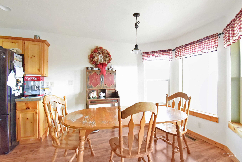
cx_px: 121
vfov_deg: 77.3
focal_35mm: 15
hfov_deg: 100.4
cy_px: 81
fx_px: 101
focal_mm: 10
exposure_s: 1/200
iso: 12800
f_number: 8
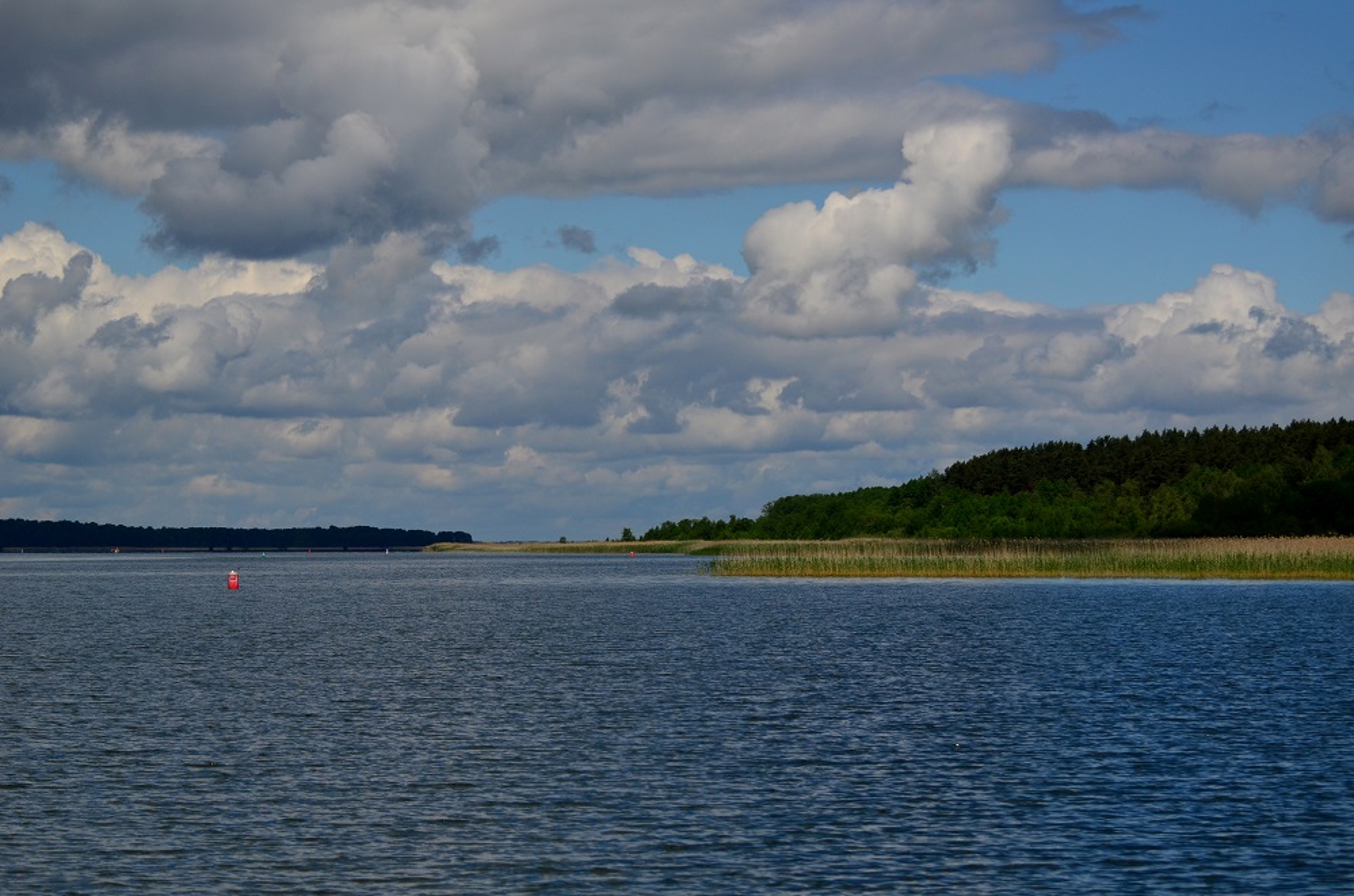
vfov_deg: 13.0
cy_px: 448
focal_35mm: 105
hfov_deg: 19.5
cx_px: 677
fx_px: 3940
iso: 280
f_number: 4.5
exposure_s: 1/8000
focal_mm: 70
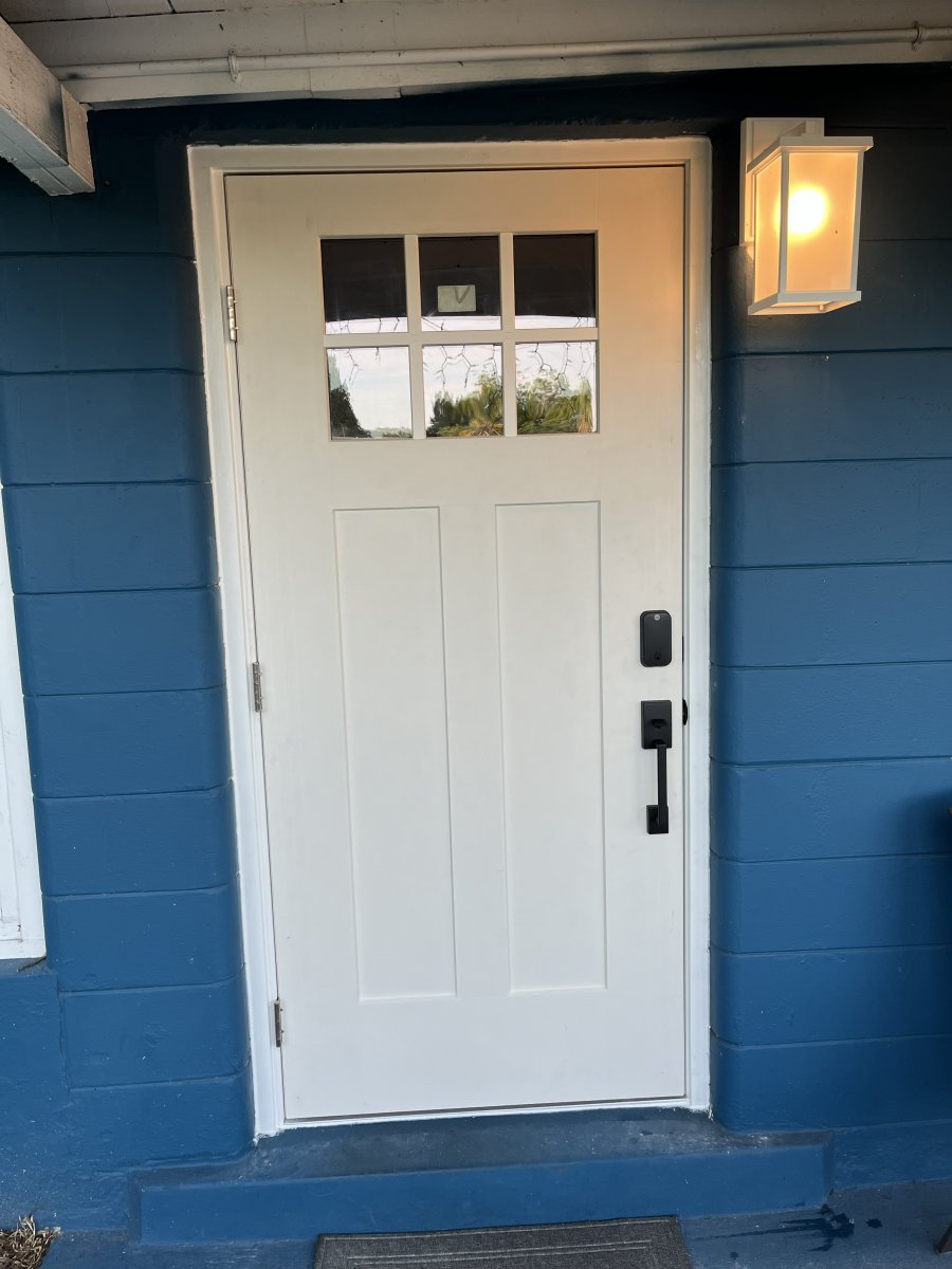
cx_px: 476
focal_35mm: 26
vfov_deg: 67.3
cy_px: 634
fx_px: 953
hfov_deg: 53.1
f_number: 1.6
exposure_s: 1/168
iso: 40
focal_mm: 5.1
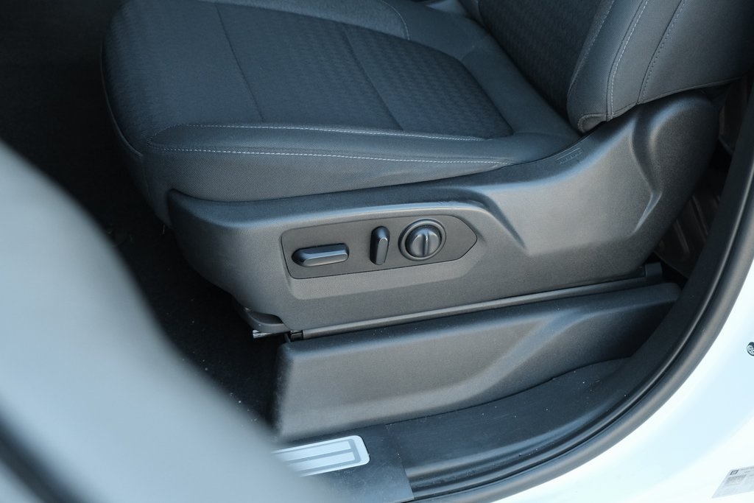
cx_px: 377
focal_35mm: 56
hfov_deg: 35.6
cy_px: 252
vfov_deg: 24.2
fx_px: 1173
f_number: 5
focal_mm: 37.4
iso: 2500
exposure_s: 1/320
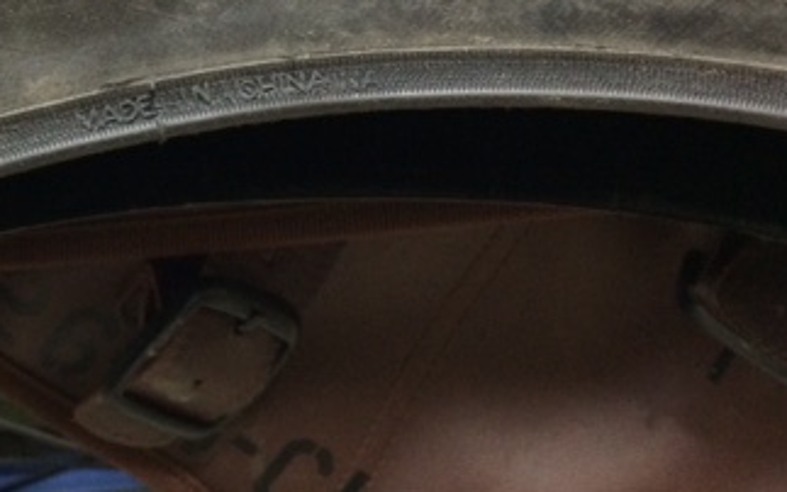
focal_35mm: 61
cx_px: 227
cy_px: 46
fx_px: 1309
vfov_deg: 20.8
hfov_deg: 33.0
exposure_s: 1/17
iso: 320
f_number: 2.2
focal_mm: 4.15
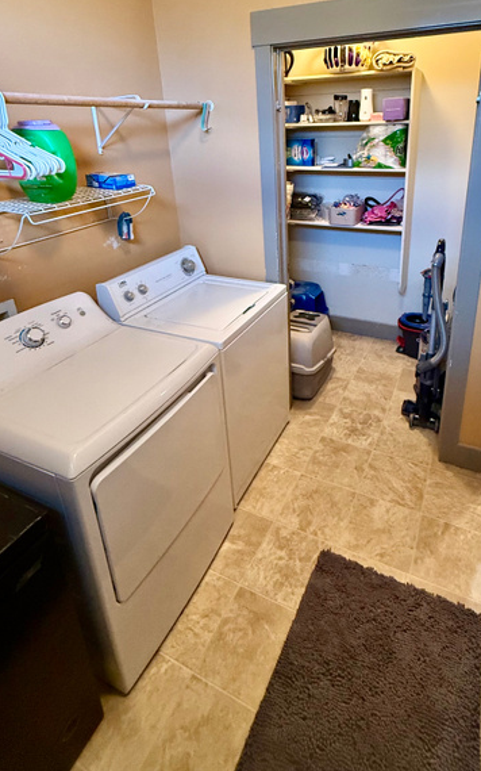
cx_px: 295
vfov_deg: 82.9
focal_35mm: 20
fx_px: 420
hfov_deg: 59.0
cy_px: 273
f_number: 2.2
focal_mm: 2.22
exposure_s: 1/60
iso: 500
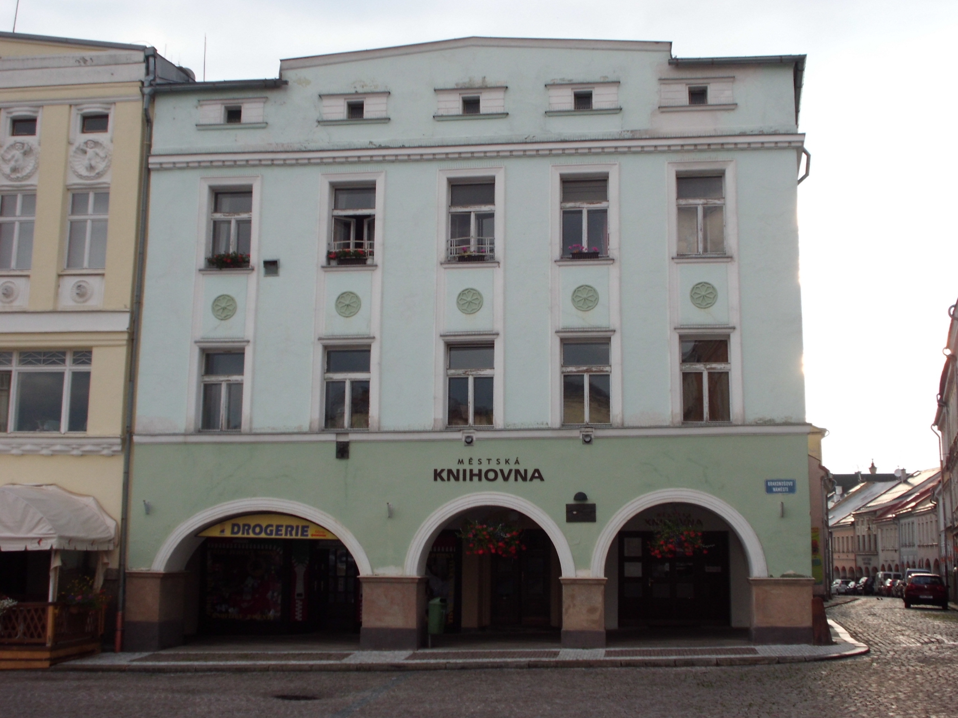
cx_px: 479
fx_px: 1218
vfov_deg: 32.9
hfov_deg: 42.9
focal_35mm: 44
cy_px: 359
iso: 100
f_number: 4.2
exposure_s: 1/125
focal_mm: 7.9
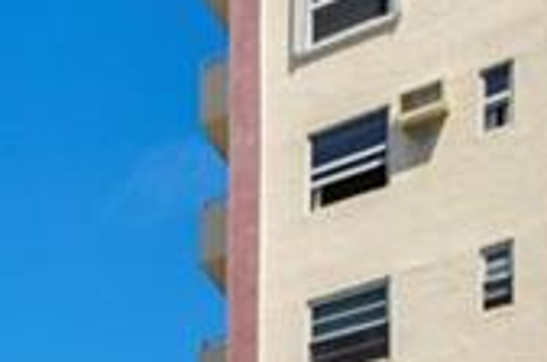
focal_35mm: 91
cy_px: 937
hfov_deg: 19.4
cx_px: -288
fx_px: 1380
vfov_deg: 11.6
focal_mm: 10
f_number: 4.5
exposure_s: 1/1250
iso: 250
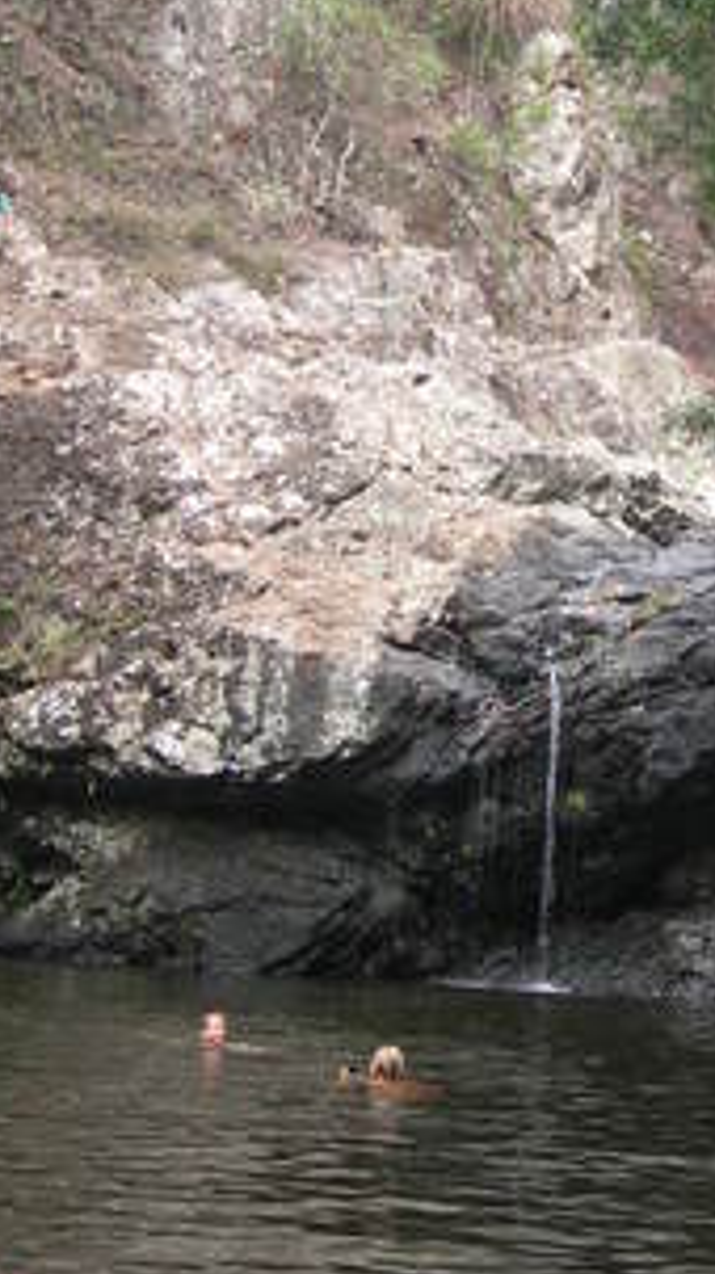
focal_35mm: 82
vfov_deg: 25.4
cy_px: 223
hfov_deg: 14.7
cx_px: 522
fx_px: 2769
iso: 50
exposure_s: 1/172
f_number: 2.8
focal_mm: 7.8
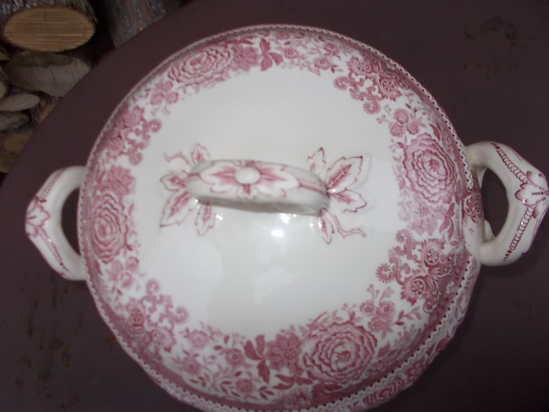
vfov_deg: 53.1
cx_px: 274
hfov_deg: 67.3
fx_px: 412
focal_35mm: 26
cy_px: 206
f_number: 3.2
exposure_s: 1/25
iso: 200
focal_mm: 4.6
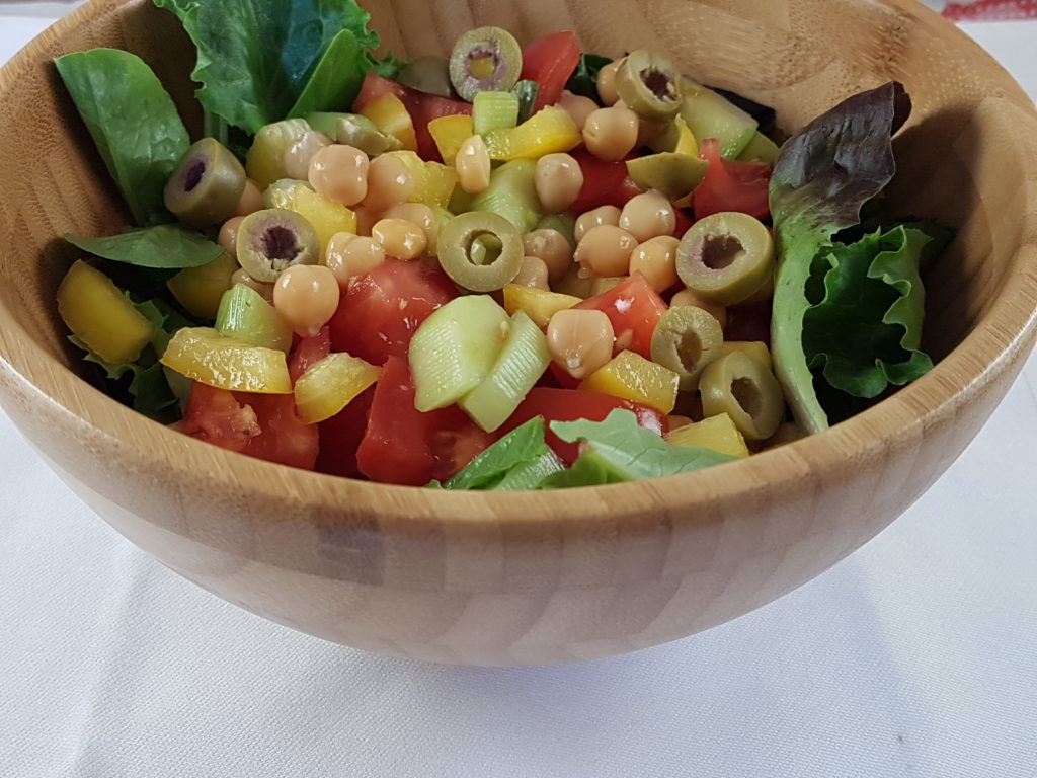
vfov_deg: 53.1
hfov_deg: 67.3
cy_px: 389
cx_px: 518
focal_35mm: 26
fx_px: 779
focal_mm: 4.2
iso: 100
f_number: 1.7
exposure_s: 1/50
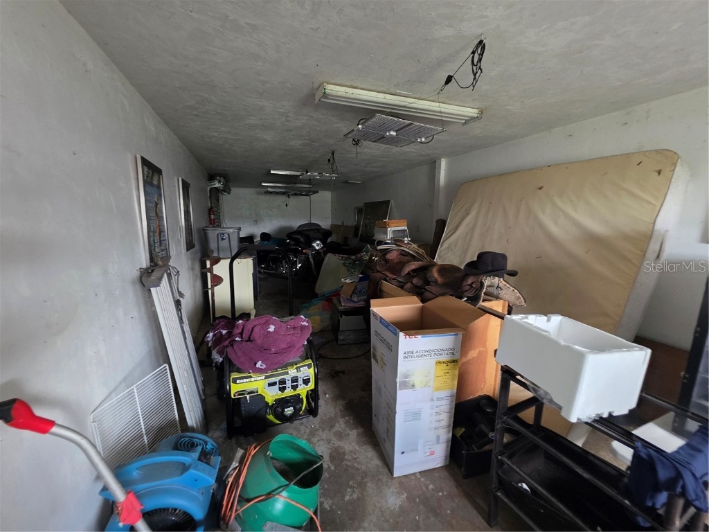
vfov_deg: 89.9
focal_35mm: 13
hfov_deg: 106.2
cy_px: 266
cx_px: 354
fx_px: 266
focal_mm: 2.2
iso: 500
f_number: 1.9
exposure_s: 1/60
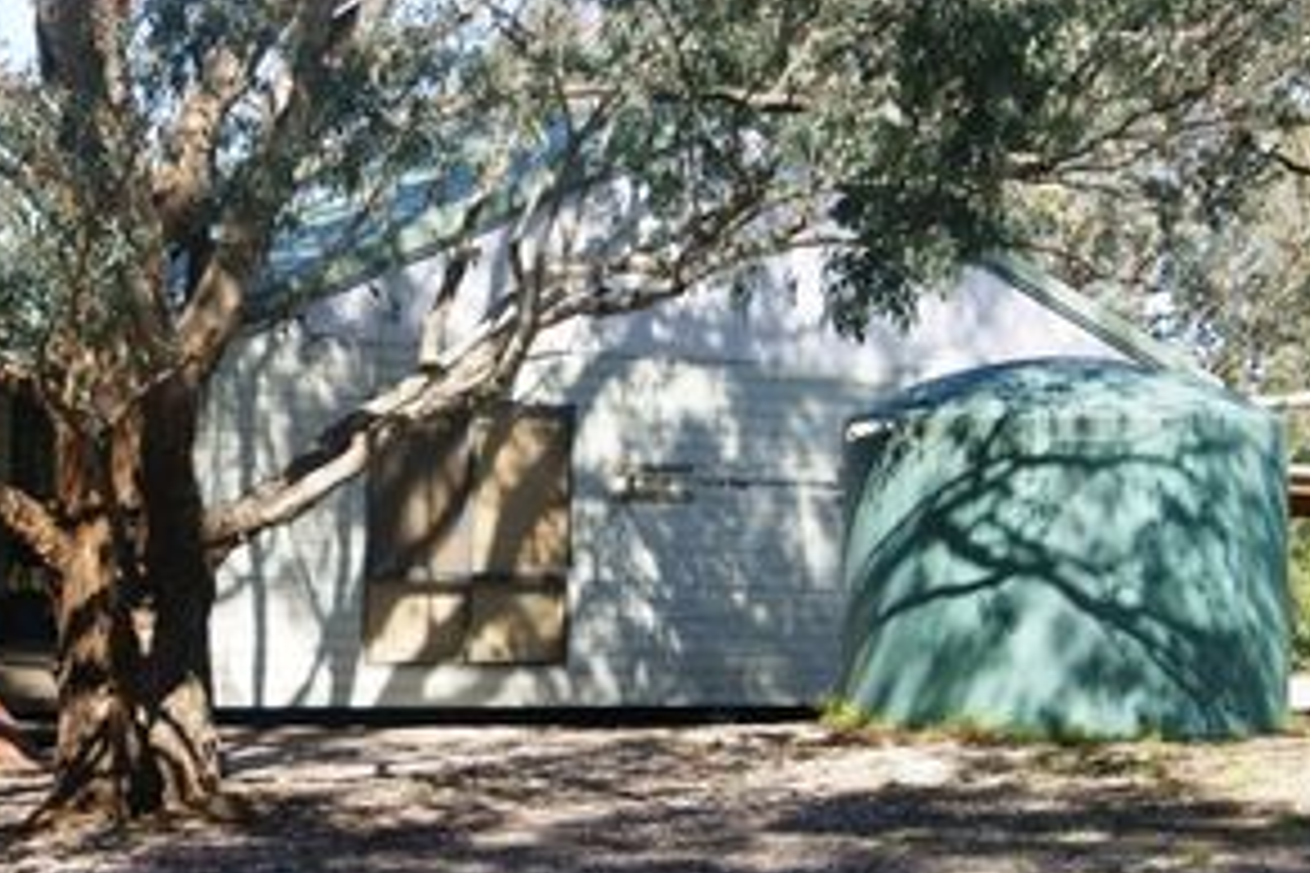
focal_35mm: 97
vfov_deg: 14.1
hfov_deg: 20.9
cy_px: 439
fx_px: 3529
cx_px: 414
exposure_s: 1/80
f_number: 9
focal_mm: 40
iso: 100
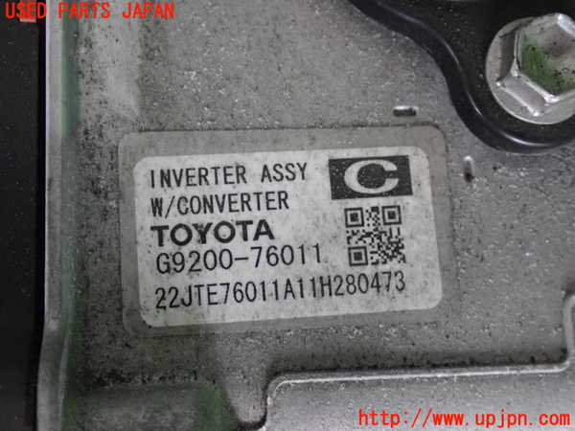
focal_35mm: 50
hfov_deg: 38.2
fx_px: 831
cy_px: 216
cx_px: 288
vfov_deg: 29.1
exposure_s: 1/60
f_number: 3.2
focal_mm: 9.01
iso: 2000
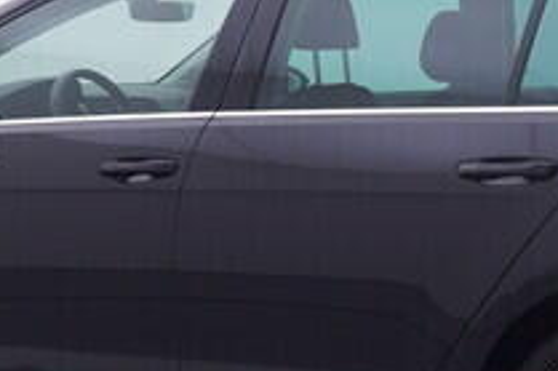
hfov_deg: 18.5
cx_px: 203
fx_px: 1711
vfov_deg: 12.4
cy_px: 227
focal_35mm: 110
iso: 200
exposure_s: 1/80
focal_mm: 15
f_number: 5
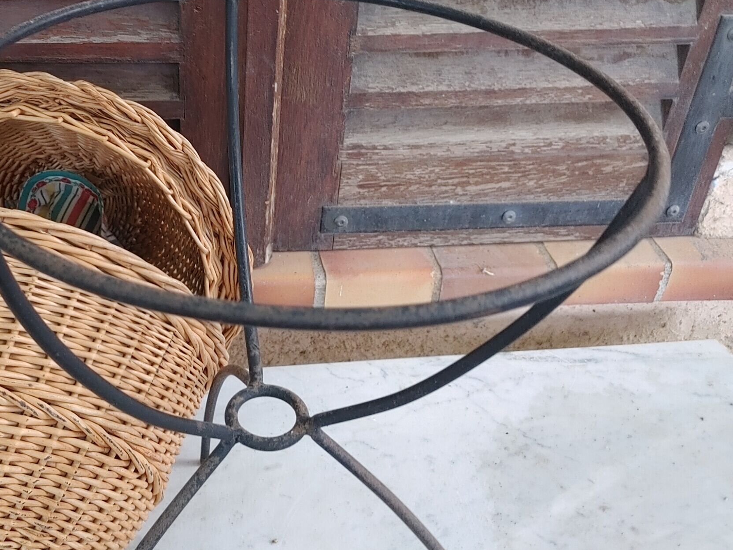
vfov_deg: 35.3
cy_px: 153
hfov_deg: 45.5
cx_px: 204
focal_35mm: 40
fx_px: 847
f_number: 1.8
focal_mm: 4.81
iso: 150
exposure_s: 1/100
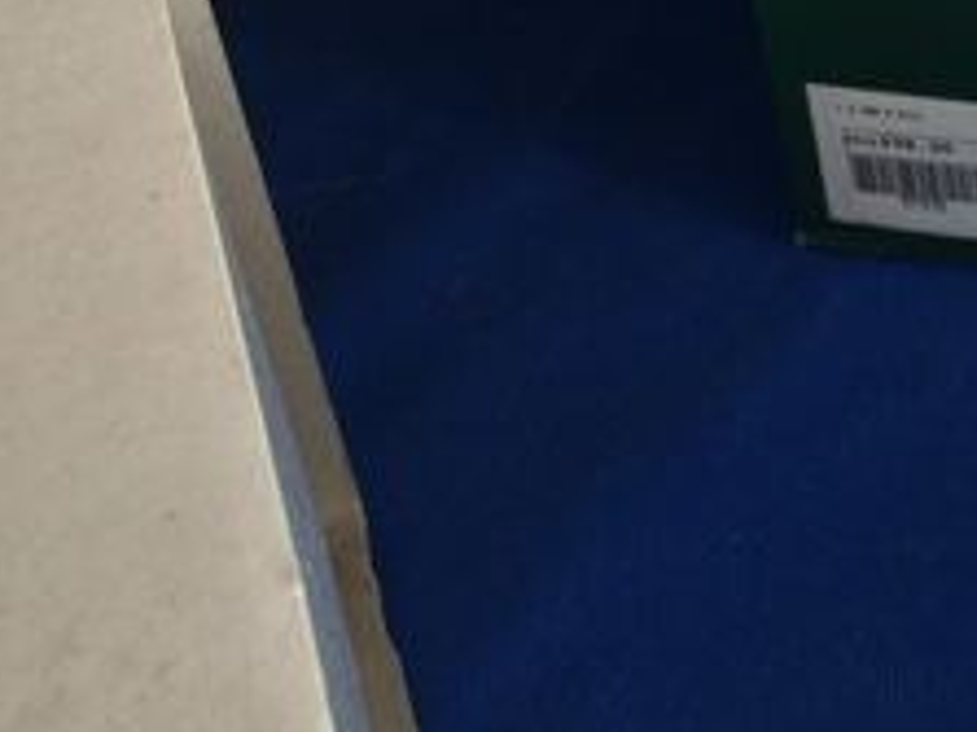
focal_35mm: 117
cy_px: -519
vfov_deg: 11.8
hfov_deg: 14.3
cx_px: 1901
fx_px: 3300
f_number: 2.2
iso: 40
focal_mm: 4.15
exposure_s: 1/40
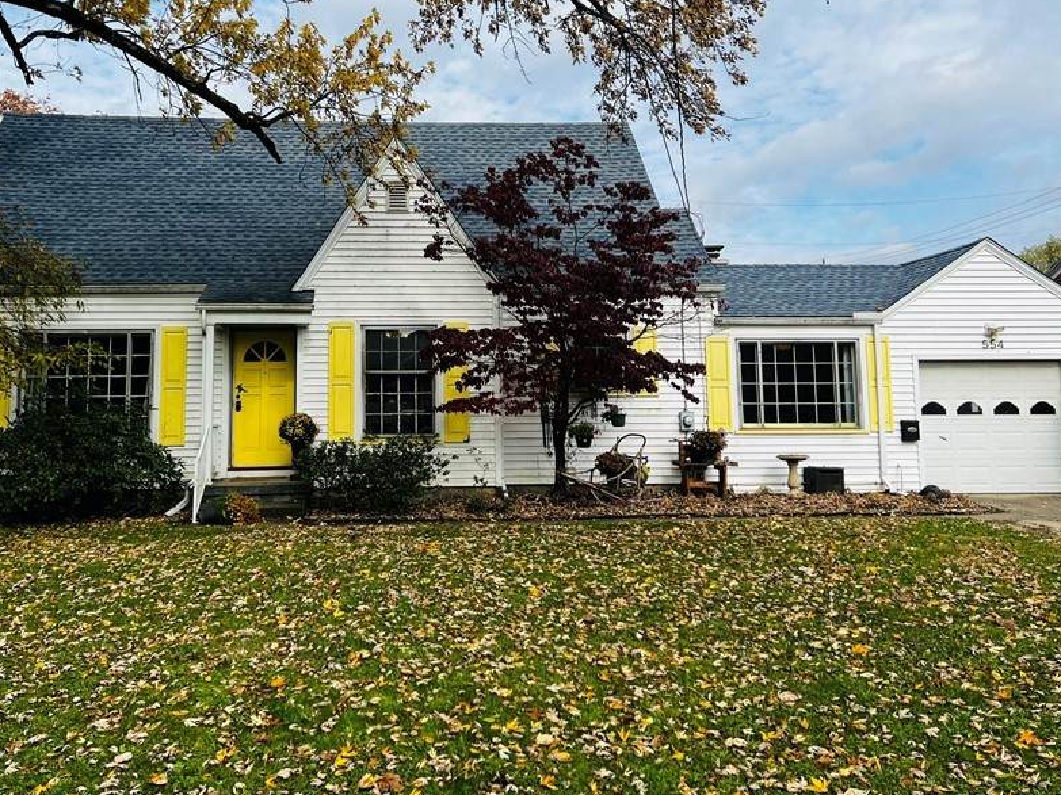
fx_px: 1042
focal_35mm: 34
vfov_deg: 41.5
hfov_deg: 53.5
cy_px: 294
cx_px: 419
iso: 50
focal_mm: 5.7
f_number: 1.5
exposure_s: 1/2915
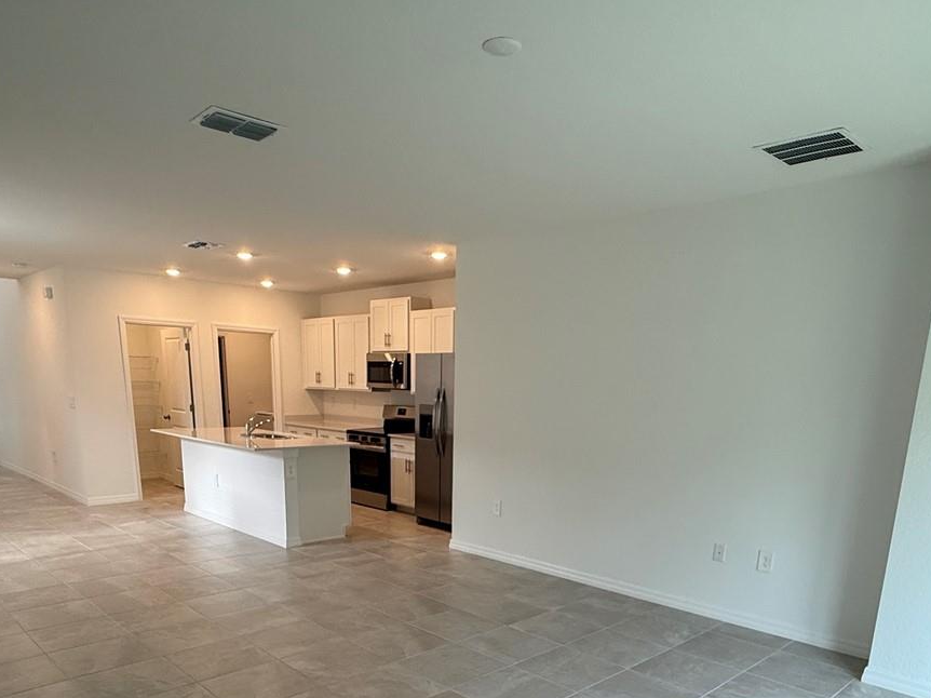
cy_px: 561
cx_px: 478
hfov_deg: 67.3
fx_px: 699
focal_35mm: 26
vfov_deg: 49.8
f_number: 2.2
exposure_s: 1/120
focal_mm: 2.22
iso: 160
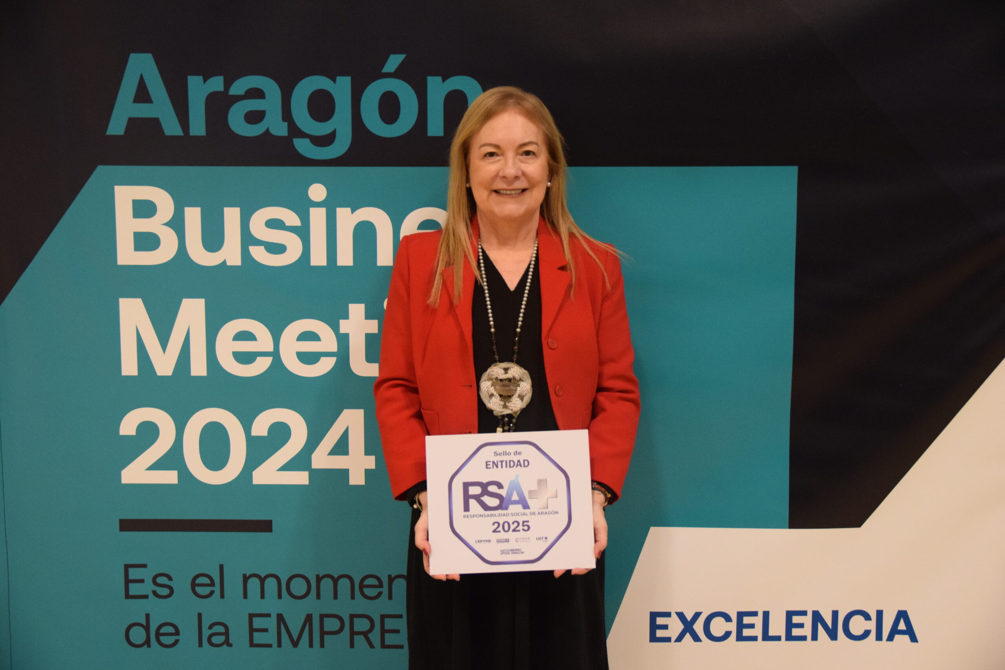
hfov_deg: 42.3
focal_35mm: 46
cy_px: 335
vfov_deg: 28.9
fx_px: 1298
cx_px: 502
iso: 2500
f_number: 3.3
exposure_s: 1/60
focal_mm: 31
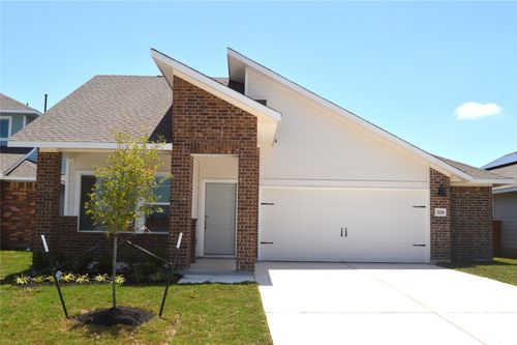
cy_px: 172
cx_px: 258
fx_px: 517
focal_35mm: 36
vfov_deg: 36.8
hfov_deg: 53.1
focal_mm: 24
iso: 100
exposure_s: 1/200
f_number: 11
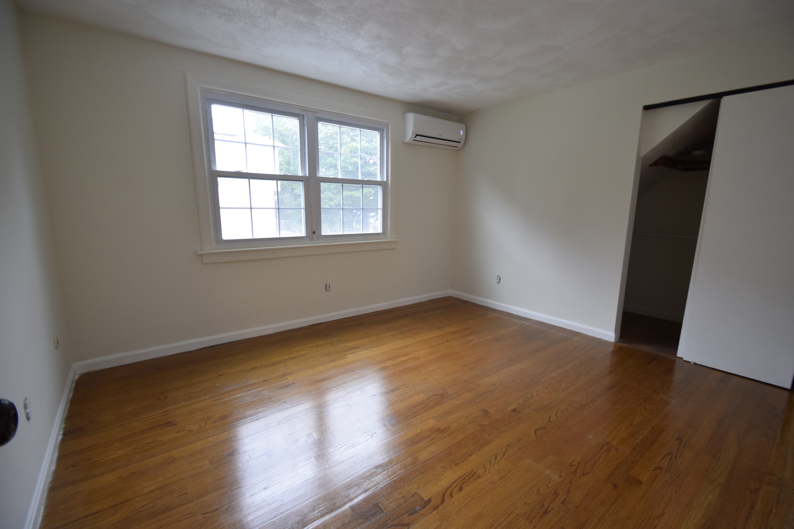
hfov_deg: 100.4
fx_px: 331
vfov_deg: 77.3
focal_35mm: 15
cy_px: 264
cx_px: 397
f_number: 4
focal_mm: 10
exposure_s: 1/60
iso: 720
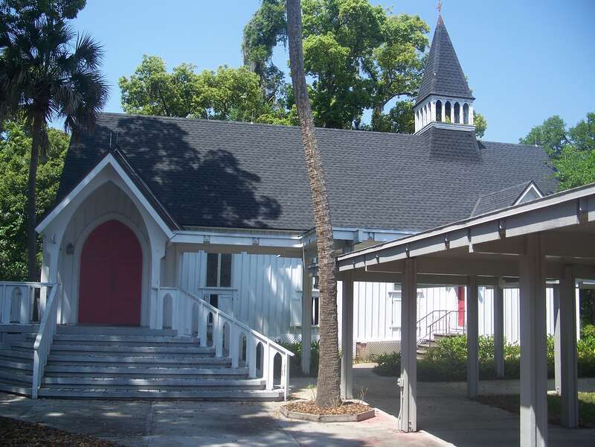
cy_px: 224
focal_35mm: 37
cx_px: 298
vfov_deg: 38.7
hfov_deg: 50.1
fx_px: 636
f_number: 2.8
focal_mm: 7.8
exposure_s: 1/500
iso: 64
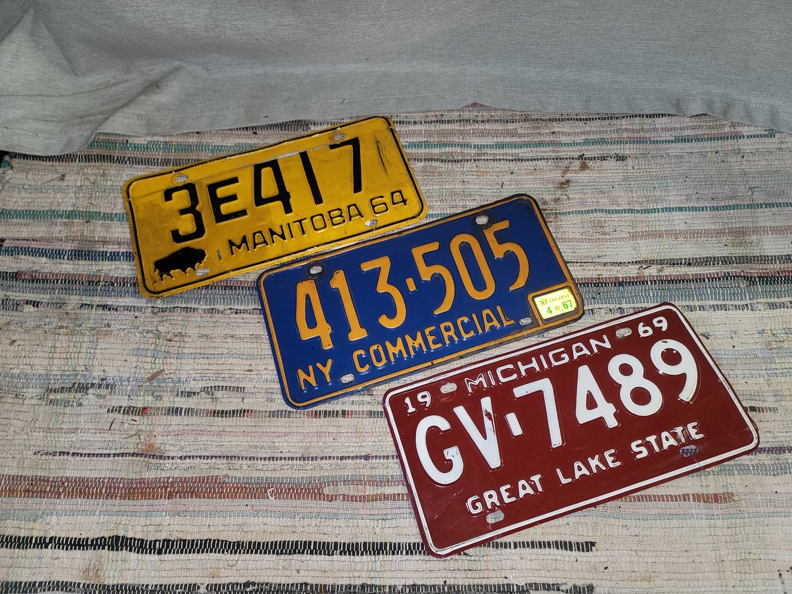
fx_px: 572
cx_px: 396
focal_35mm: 25
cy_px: 297
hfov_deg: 69.4
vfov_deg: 54.9
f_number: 1.8
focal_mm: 7
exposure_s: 1/60
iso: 80
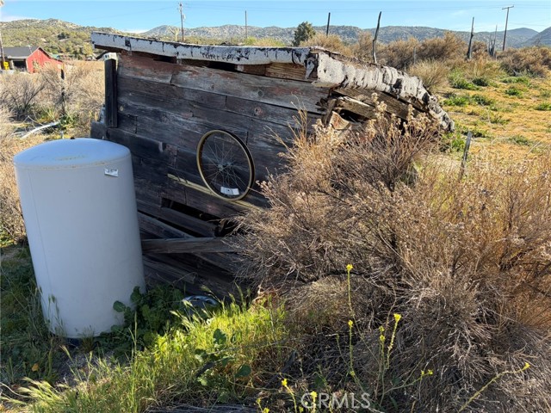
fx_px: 414
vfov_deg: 53.1
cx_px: 276
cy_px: 206
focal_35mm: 26
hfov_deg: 67.3
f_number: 1.6
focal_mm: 5.96
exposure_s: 1/667
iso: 50
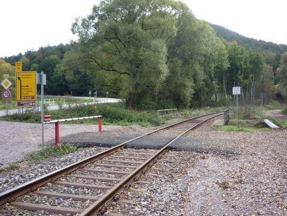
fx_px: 307
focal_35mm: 37
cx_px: 144
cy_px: 108
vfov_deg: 38.7
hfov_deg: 50.1
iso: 100
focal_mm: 5.2
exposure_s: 1/200
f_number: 4
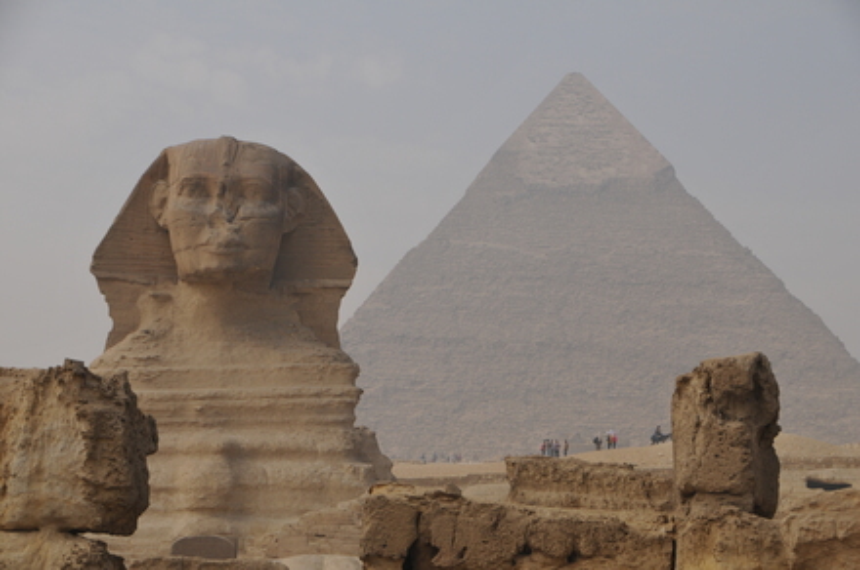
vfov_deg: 13.0
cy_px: 285
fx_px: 2505
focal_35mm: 105
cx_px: 430
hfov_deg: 19.5
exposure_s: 1/800
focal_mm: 70
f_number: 10
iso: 250
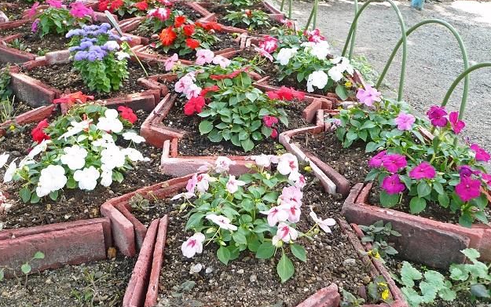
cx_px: 245
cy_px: 136
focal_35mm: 38
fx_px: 509
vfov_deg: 33.6
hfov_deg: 51.5
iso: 100
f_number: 2.8
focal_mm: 5.8
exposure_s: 1/125
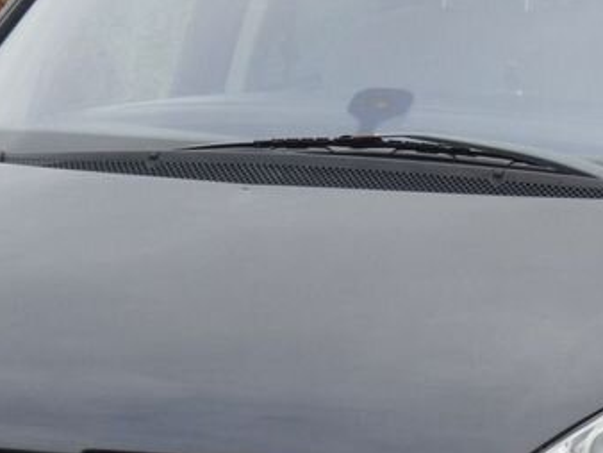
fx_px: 5805
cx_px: 467
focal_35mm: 333
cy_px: 383
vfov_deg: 4.5
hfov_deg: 5.9
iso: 100
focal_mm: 19.7
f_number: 5.6
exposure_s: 1/80
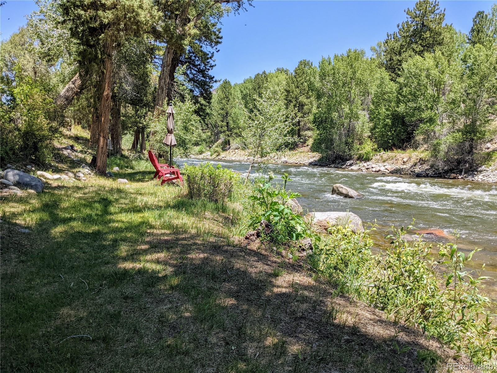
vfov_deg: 51.4
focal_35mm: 27
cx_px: 248
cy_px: 186
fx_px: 388
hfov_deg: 65.3
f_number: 1.73
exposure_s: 1/1565
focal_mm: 4.38
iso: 52
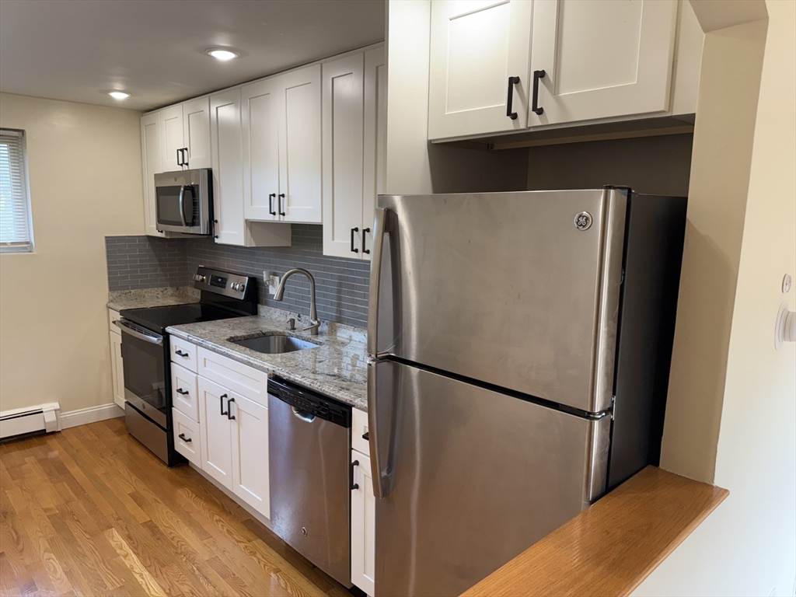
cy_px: 298
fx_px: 552
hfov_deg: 71.6
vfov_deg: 56.8
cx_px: 398
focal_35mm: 24
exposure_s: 1/120
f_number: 1.78
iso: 160
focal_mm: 6.76
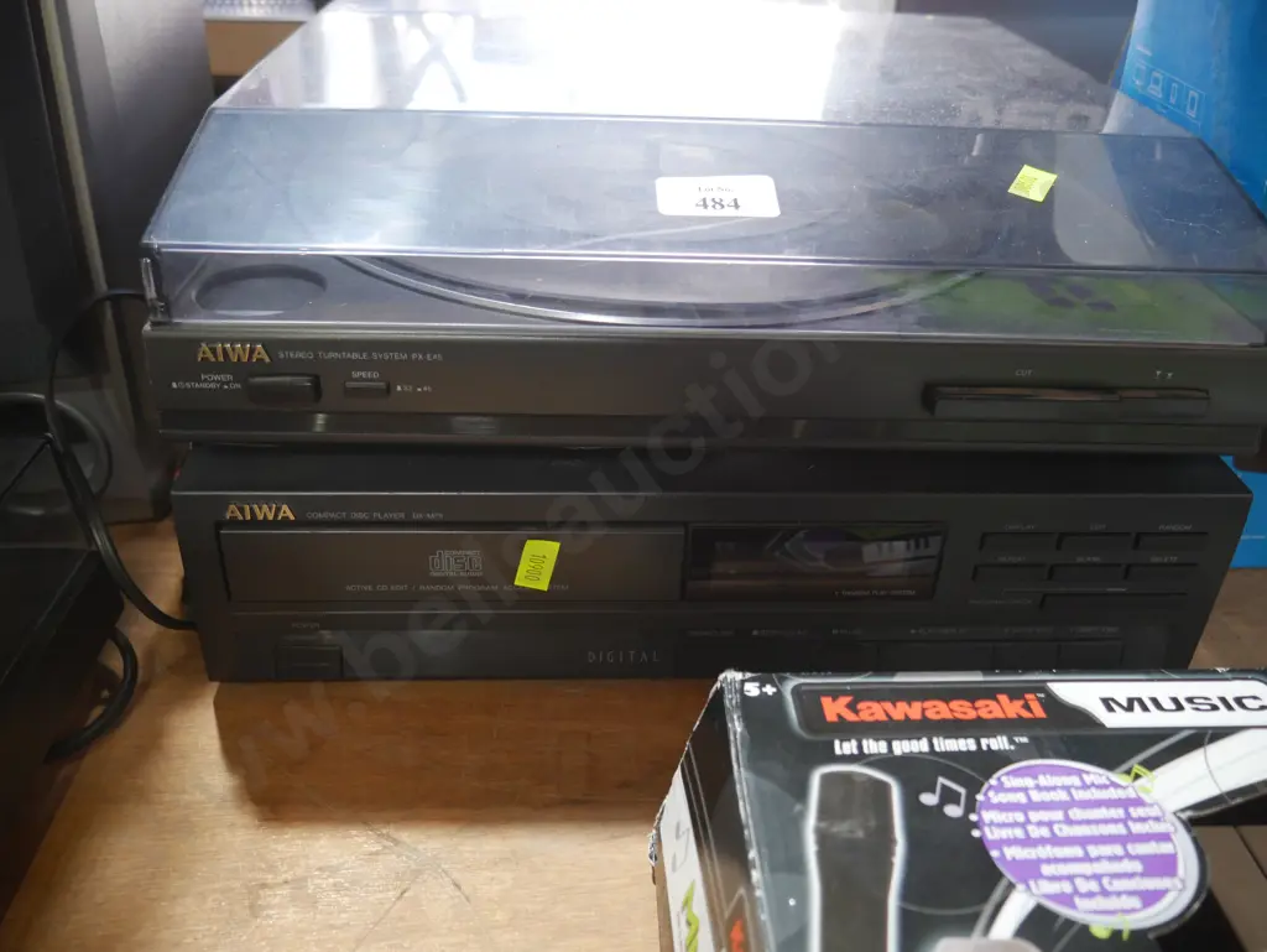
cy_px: 476
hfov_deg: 63.4
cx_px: 634
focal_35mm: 28
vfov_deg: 49.8
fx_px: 1025
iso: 400
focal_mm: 14
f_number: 3.5
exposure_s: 1/60
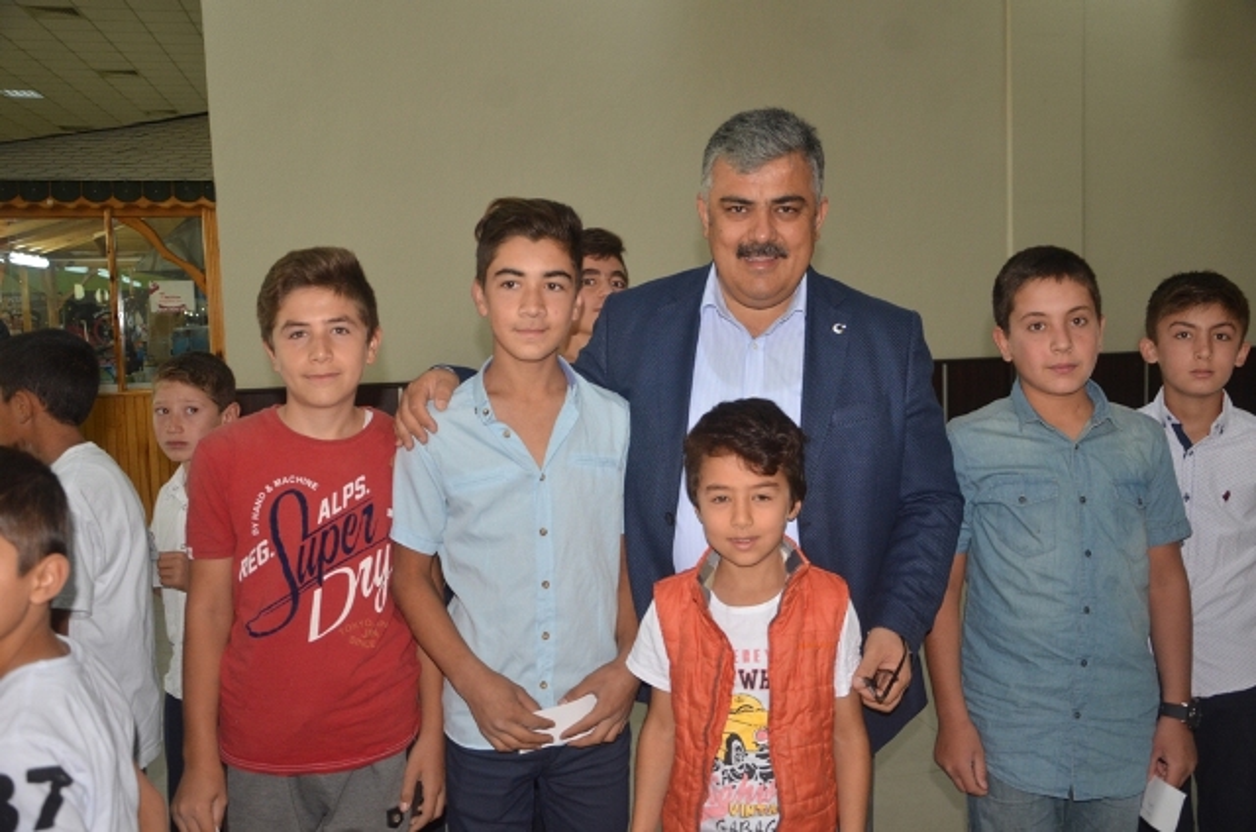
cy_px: 416
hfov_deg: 57.3
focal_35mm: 33
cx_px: 628
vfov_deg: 39.8
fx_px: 1149
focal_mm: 22
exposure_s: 1/60
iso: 800
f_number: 3.8
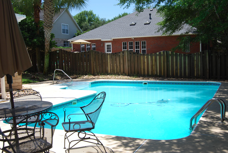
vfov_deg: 32.0
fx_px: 267
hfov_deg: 46.3
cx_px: 114
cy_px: 76
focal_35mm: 42
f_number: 7.1
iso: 100
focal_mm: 28
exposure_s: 1/200
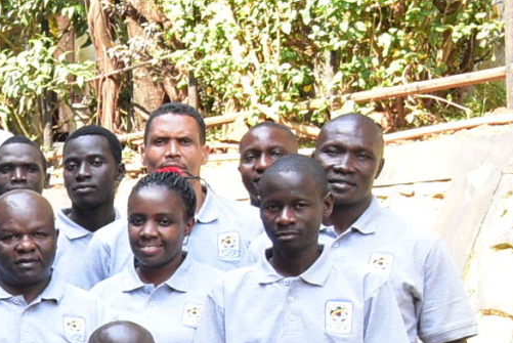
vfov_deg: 7.4
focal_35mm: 184
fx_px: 2624
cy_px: 411
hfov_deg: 9.8
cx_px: -717
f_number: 8
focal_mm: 24
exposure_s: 1/250
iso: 1600
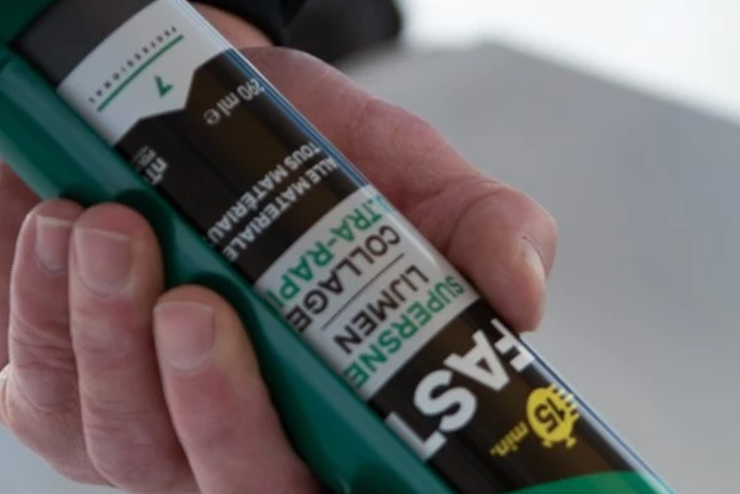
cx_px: 803
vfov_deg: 6.7
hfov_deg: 10.0
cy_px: 589
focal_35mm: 203
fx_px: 4174
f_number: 2.8
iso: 1000
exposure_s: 1/125
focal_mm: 70
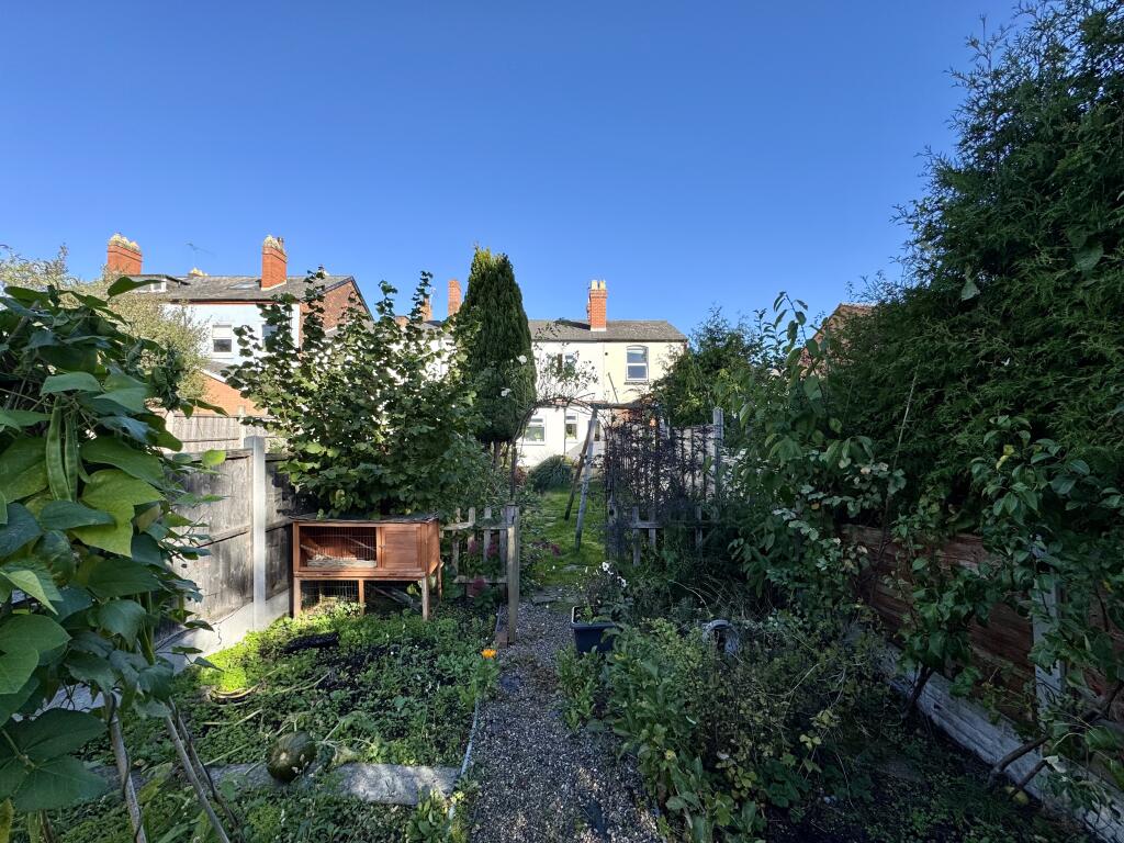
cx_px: 562
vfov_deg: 85.7
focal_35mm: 14
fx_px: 455
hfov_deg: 102.1
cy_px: 422
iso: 40
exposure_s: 1/727
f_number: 2.2
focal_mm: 2.22
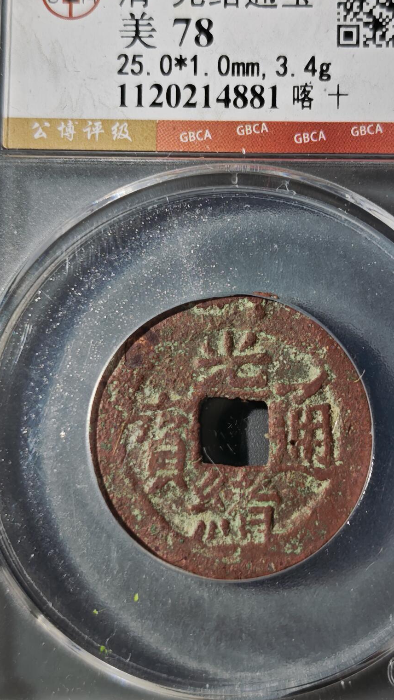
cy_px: 321
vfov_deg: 36.0
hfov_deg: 20.7
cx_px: 235
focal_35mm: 58
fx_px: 1077
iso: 50
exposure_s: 1/263
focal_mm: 5.85
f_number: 1.63
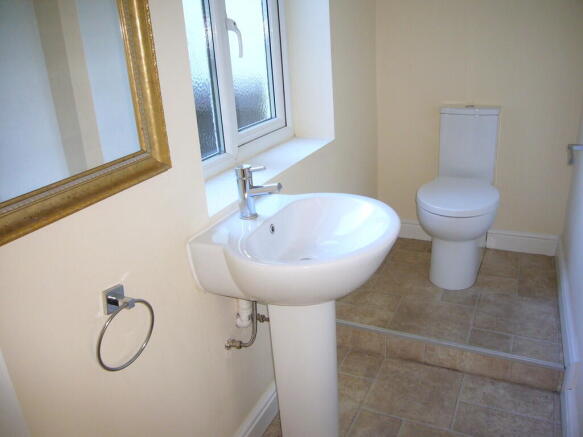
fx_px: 471
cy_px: 218
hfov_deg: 63.5
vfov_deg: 49.7
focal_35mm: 28
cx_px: 292
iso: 160
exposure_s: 1/30
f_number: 2.8
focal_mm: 4.6
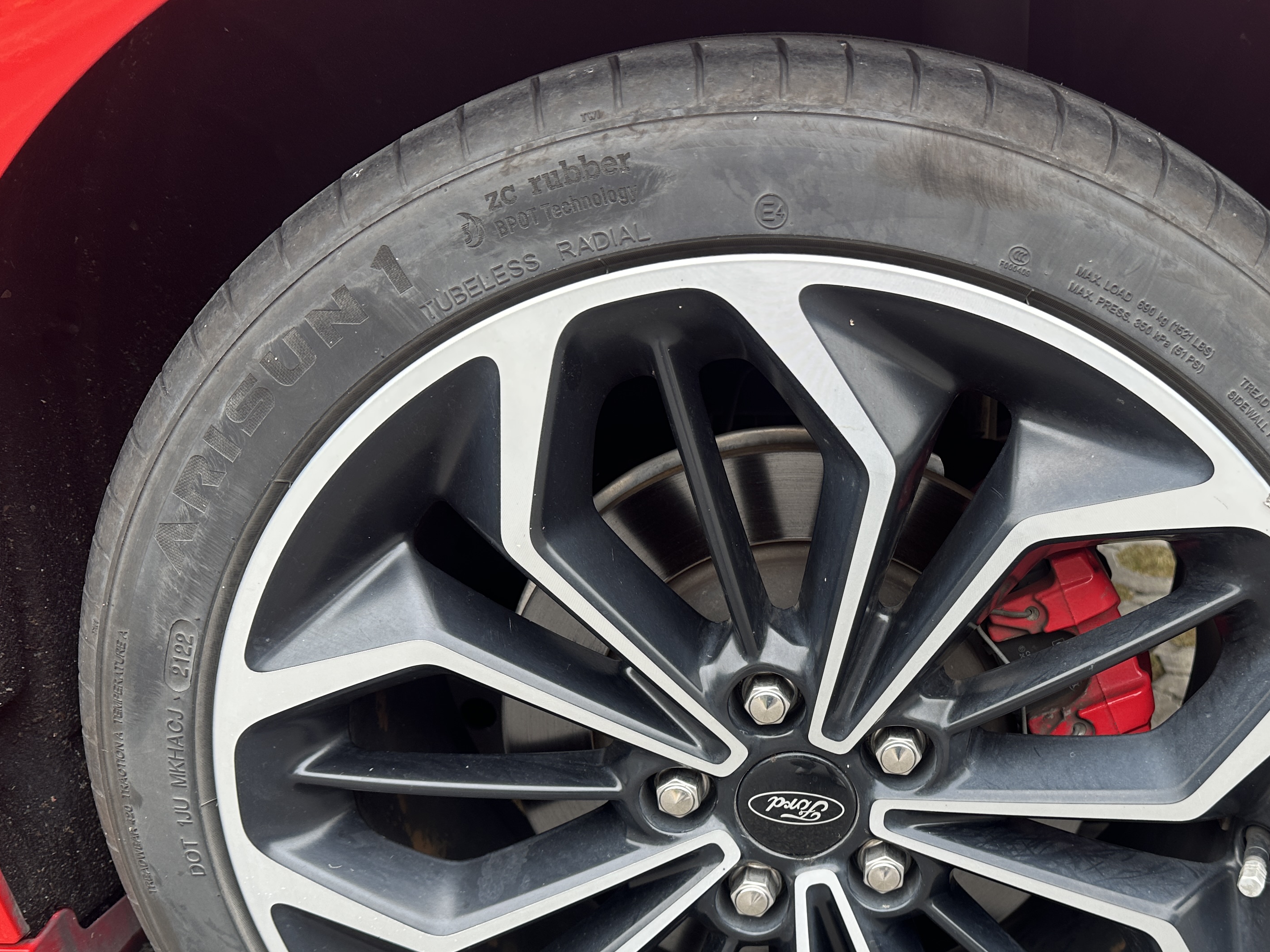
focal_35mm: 34
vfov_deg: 41.4
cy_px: 617
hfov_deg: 52.5
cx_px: 883
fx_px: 1248
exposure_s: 1/121
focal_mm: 6.86
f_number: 1.78
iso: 80
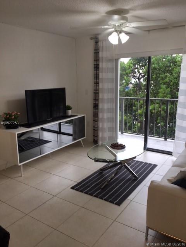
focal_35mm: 29
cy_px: 124
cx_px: 93
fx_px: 208
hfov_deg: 48.2
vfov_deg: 61.7
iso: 25
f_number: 2.2
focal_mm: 4.15
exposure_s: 1/50
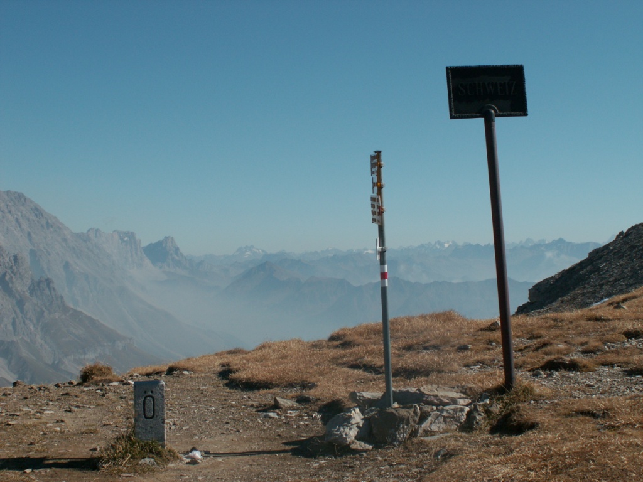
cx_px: 322
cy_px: 241
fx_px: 1040
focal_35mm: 56
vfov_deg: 26.1
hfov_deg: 34.3
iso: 50
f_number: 5.6
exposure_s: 1/640
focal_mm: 9.3
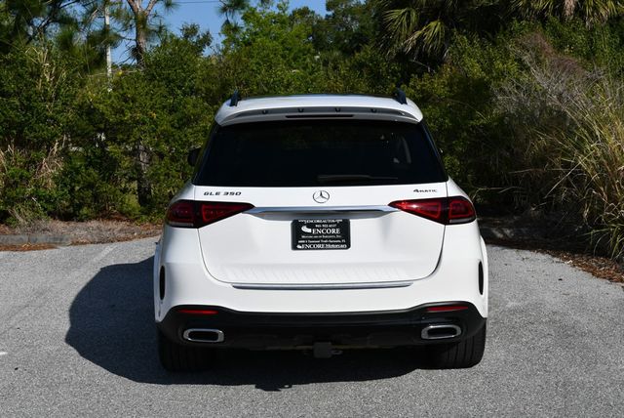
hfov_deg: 35.6
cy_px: 209
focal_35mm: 56
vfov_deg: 24.2
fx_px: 972
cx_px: 312
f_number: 10
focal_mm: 28
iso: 100
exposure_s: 1/400
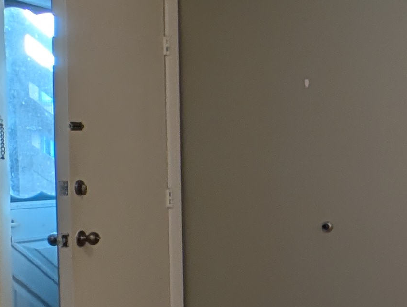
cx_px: 746
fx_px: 683
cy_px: 190
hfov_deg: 21.1
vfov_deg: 25.2
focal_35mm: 58
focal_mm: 2.23
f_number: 1.95
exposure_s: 1/60
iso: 184
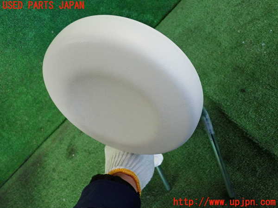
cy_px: 104
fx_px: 241
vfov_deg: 46.8
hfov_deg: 60.0
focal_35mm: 30
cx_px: 139
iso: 800
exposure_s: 1/125
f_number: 2.3
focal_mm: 5.4
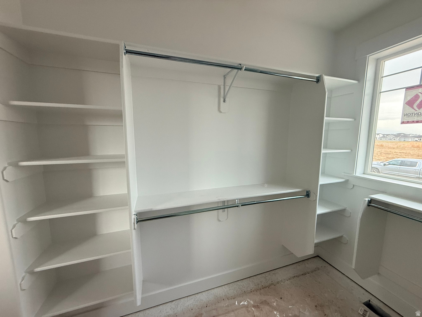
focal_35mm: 14
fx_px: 171
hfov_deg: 102.1
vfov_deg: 85.7
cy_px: 158
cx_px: 211
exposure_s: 1/99
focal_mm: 2.22
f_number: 2.2
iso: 200
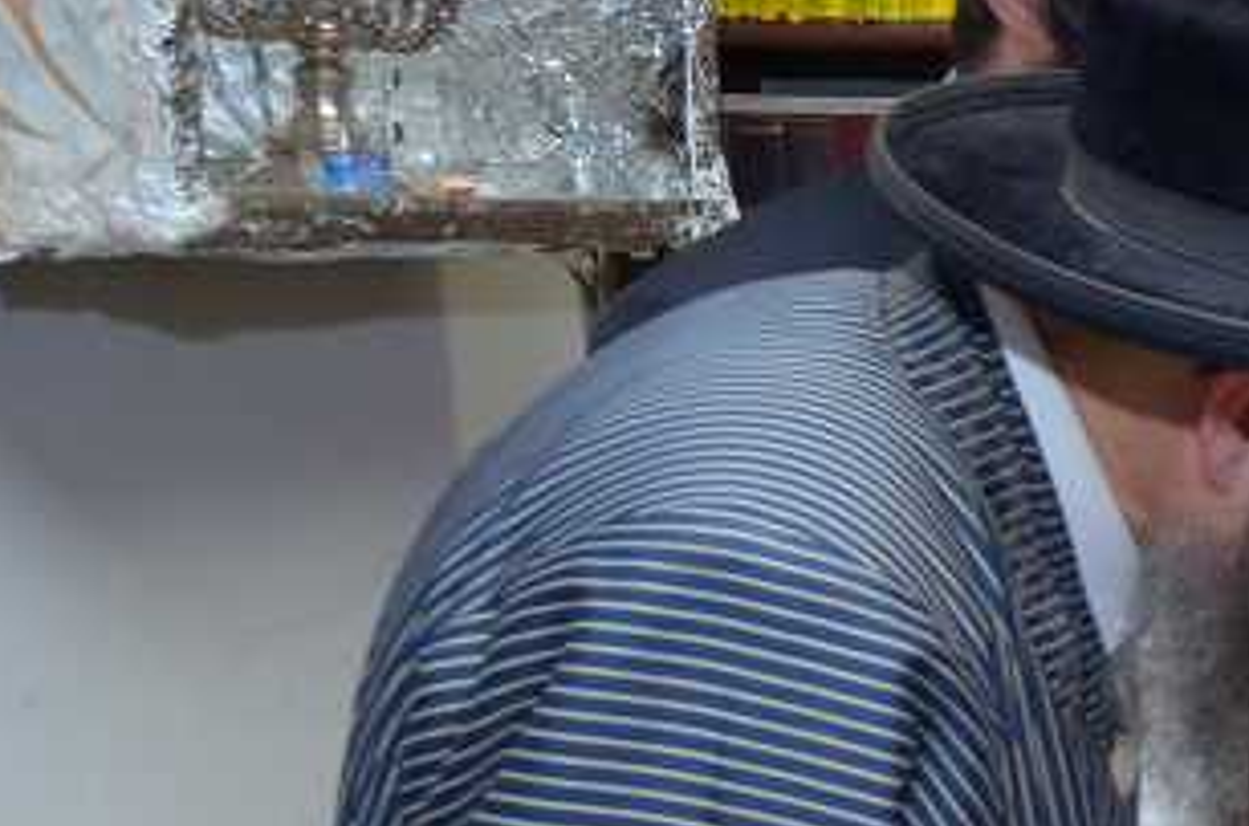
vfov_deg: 8.5
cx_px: 1998
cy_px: 948
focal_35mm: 160
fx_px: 5537
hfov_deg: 12.1
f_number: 8
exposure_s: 1/160
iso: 800
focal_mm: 32
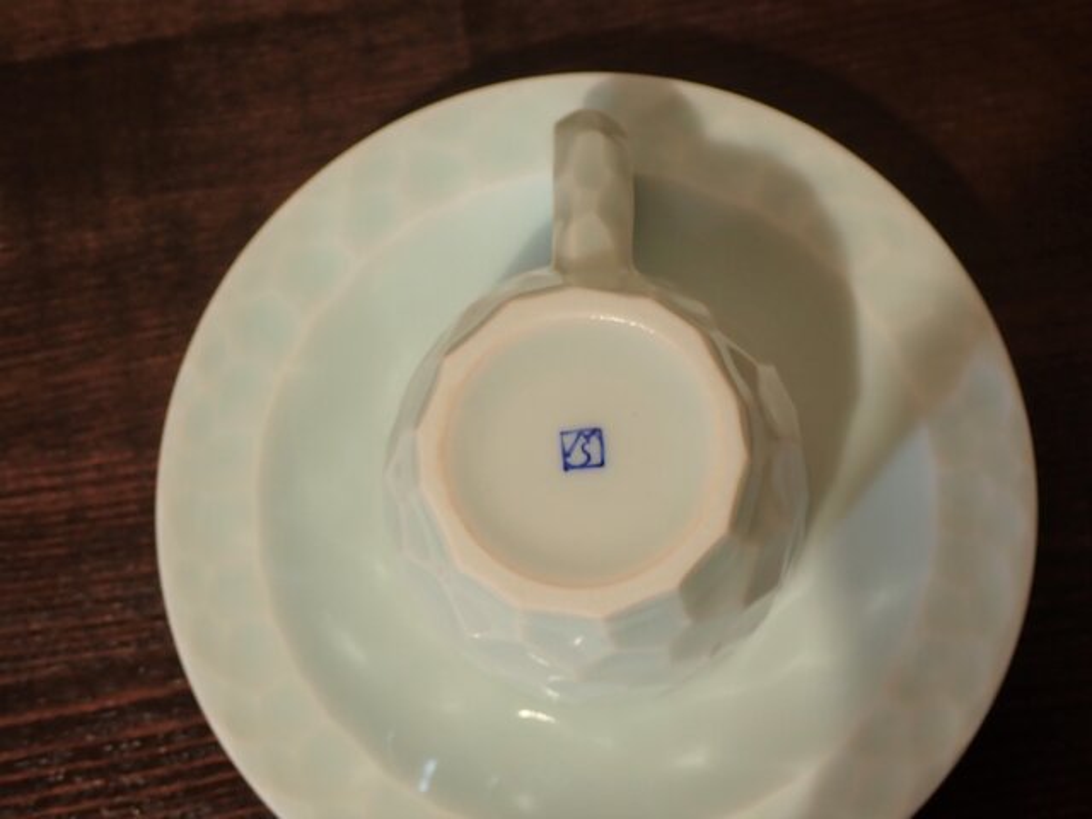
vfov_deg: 27.0
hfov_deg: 35.5
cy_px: 410
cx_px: 546
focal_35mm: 54
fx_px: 1703
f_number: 3.3
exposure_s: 1/8
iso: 200
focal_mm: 9.65
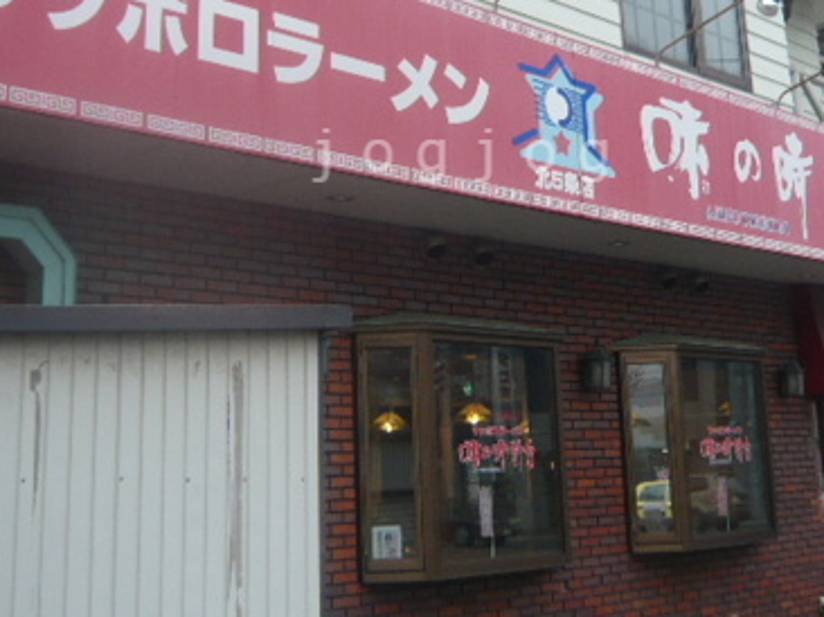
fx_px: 1166
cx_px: 466
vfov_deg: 29.2
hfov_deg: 38.9
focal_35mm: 49
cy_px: 155
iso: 100
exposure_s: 1/125
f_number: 2.8
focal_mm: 4.6
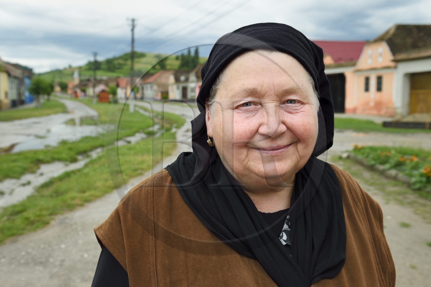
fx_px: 455
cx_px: 216
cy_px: 144
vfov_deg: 35.0
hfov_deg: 50.7
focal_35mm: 38
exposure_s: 1/200
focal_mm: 38
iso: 800
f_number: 8
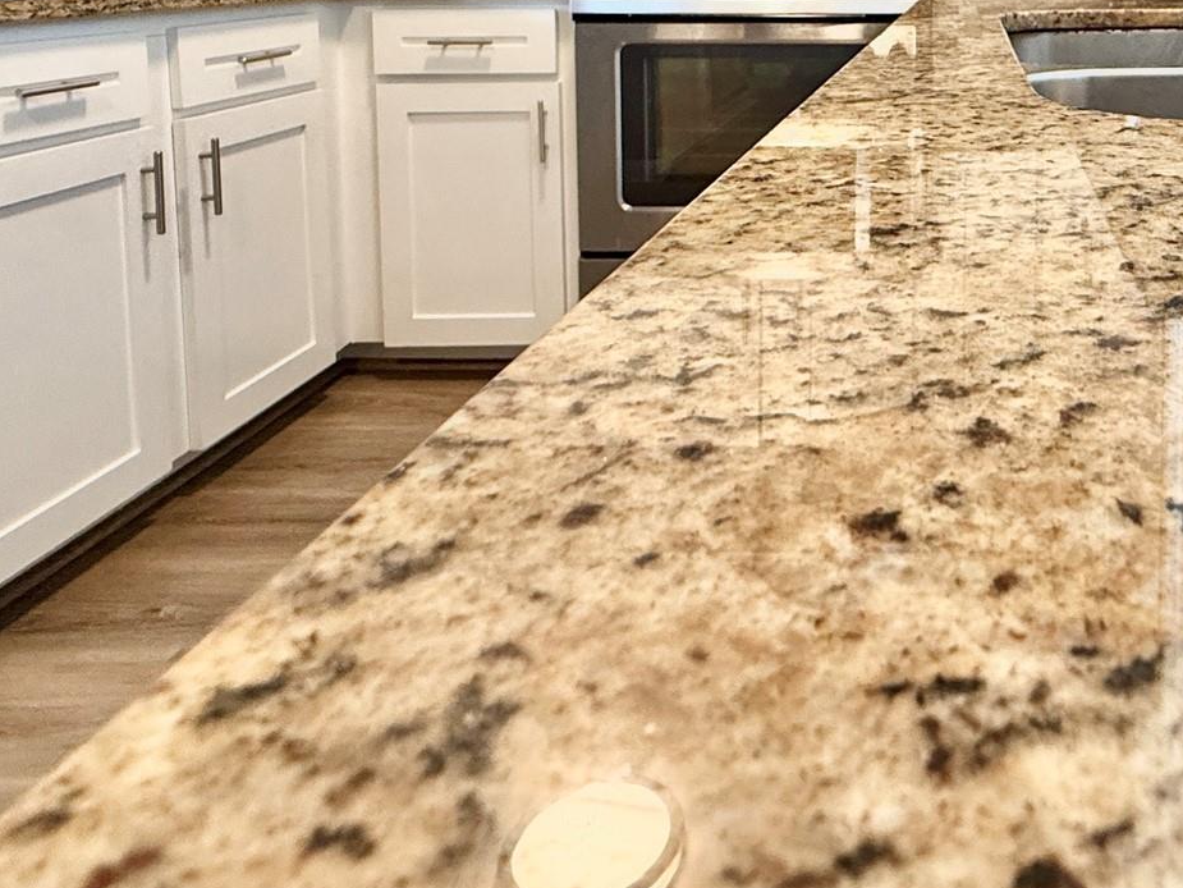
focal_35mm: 31
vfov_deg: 40.1
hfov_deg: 53.1
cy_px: 6
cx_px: 1000
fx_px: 1060
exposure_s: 1/60
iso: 250
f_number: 2.2
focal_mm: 2.22
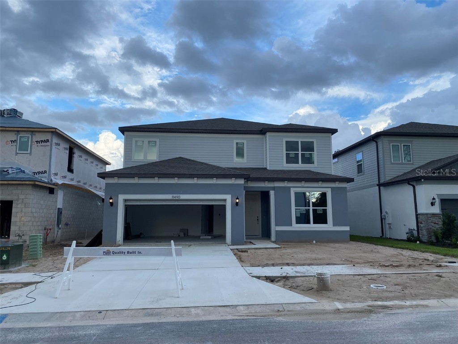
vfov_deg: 53.1
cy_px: 172
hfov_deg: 67.3
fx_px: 344
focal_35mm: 26
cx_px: 229
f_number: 1.8
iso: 32
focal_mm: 4.25
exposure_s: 1/1245
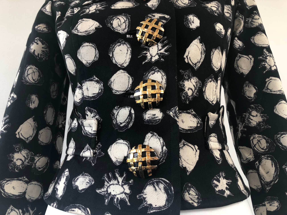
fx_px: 232
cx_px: 144
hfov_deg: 63.4
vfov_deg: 49.7
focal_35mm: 28
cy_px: 108
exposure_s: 1/40
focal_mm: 3.99
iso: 32
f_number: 1.8
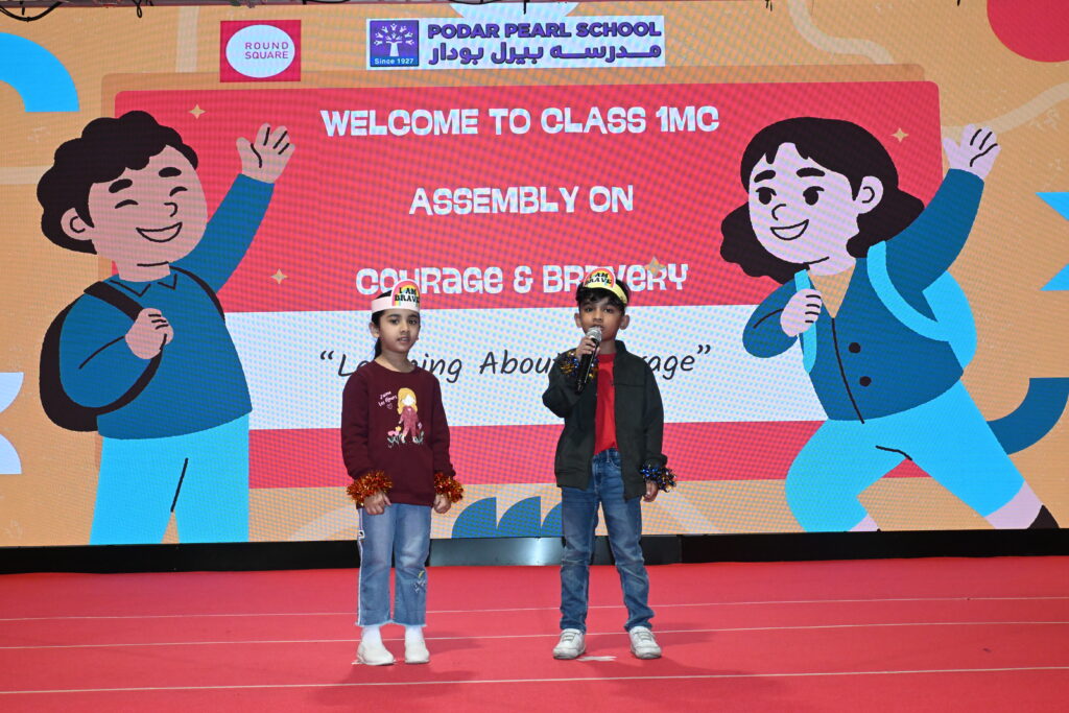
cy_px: 356
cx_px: 534
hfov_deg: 45.0
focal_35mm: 44
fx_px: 1292
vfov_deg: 30.9
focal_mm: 29
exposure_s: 1/60
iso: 2500
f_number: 10
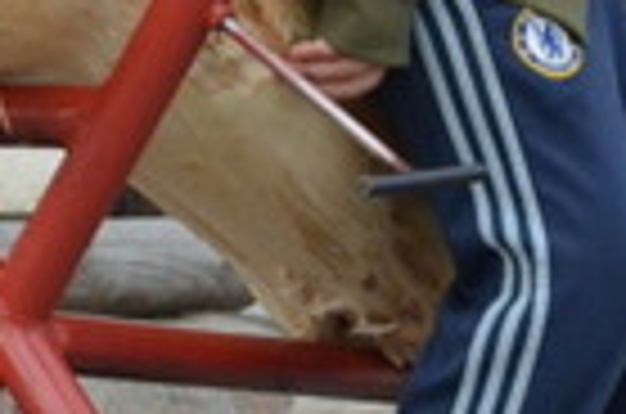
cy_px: 940
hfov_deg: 7.5
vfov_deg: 5.0
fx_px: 4642
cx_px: 1112
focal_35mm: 268
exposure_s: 1/400
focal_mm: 35
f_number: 9
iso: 1600
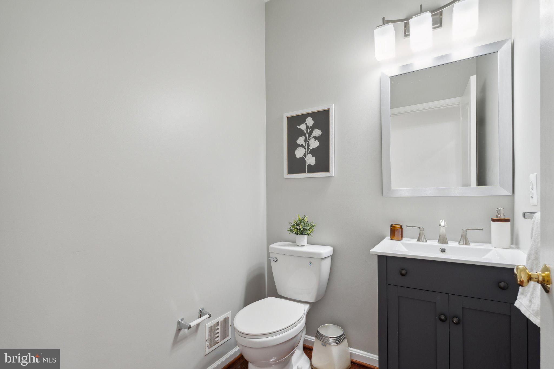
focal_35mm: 16
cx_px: 277
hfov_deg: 96.7
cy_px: 184
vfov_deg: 73.7
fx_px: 246
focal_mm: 16
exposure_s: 1/3.33
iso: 200
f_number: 8
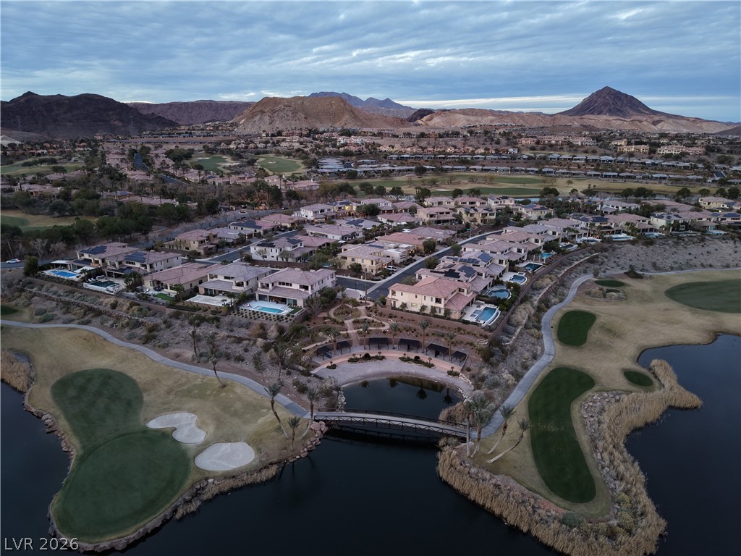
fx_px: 514
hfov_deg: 71.6
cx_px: 370
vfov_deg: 56.8
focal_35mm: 24
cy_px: 278
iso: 200
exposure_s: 1/20
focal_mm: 8.67
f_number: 1.8
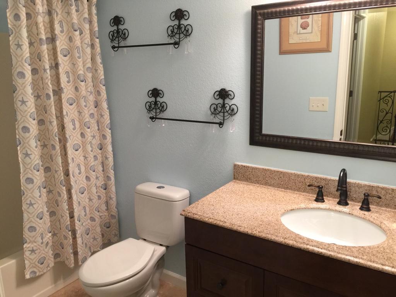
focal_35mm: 29
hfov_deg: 61.7
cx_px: 198
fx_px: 332
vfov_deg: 48.2
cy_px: 148
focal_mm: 4.15
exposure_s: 1/15
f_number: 2.2
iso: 64
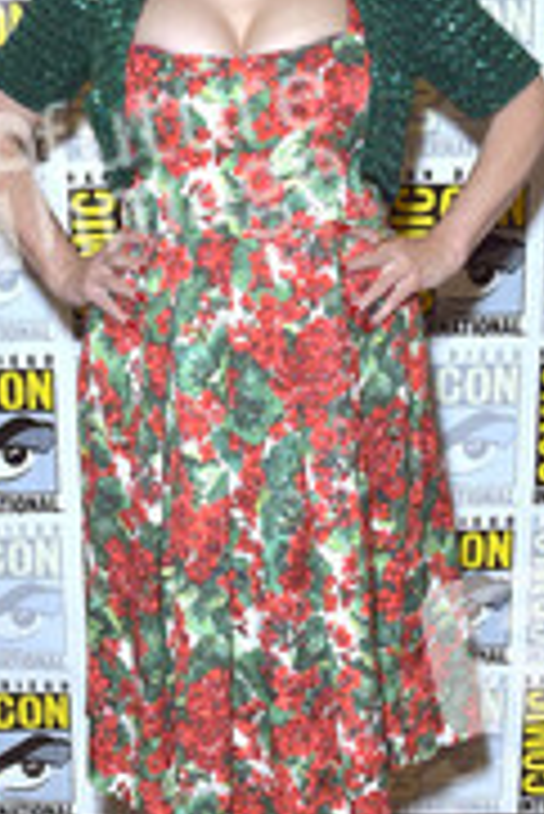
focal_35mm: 53
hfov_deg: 25.6
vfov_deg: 37.5
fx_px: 1199
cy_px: 405
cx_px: 245
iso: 800
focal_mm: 24
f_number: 6.3
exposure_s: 1/250
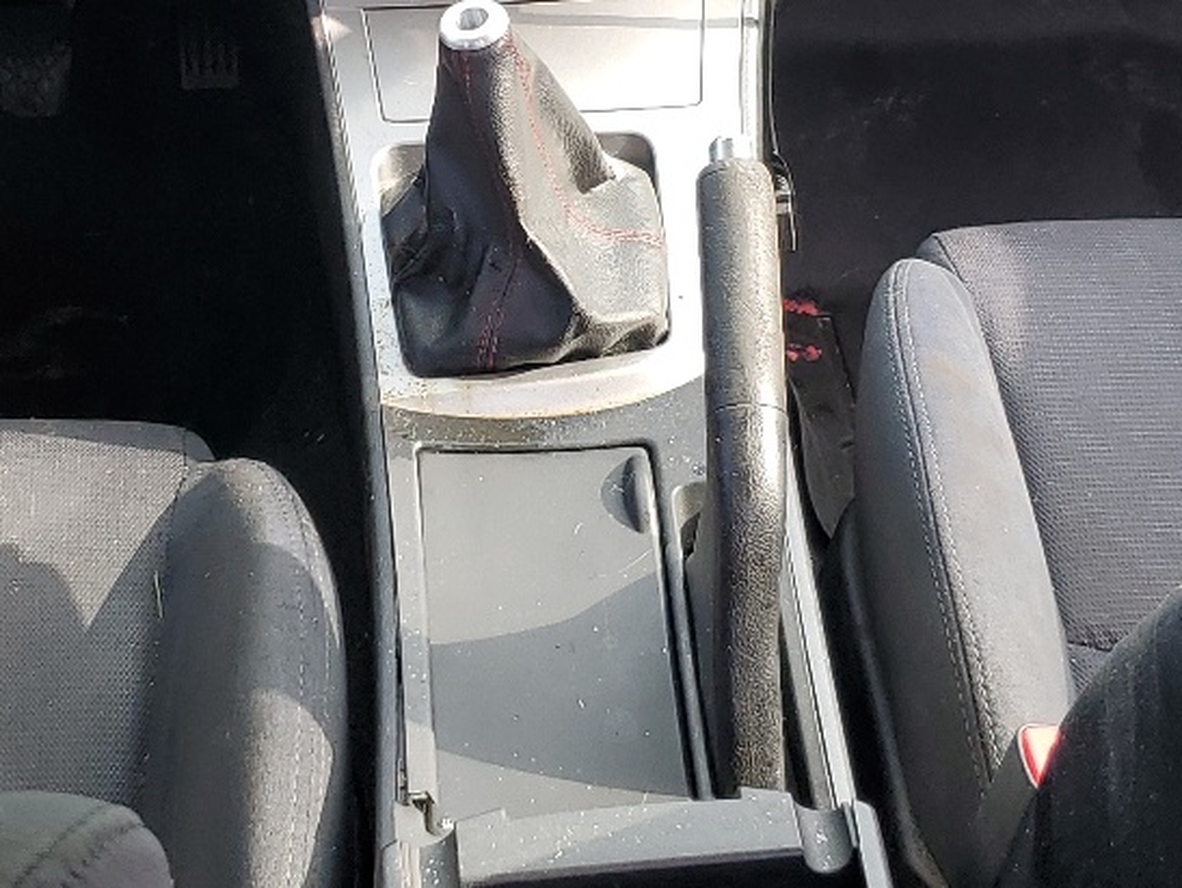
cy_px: 328
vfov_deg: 19.4
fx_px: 2597
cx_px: 519
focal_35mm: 76
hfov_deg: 25.6
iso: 52
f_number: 1.5
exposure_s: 1/120
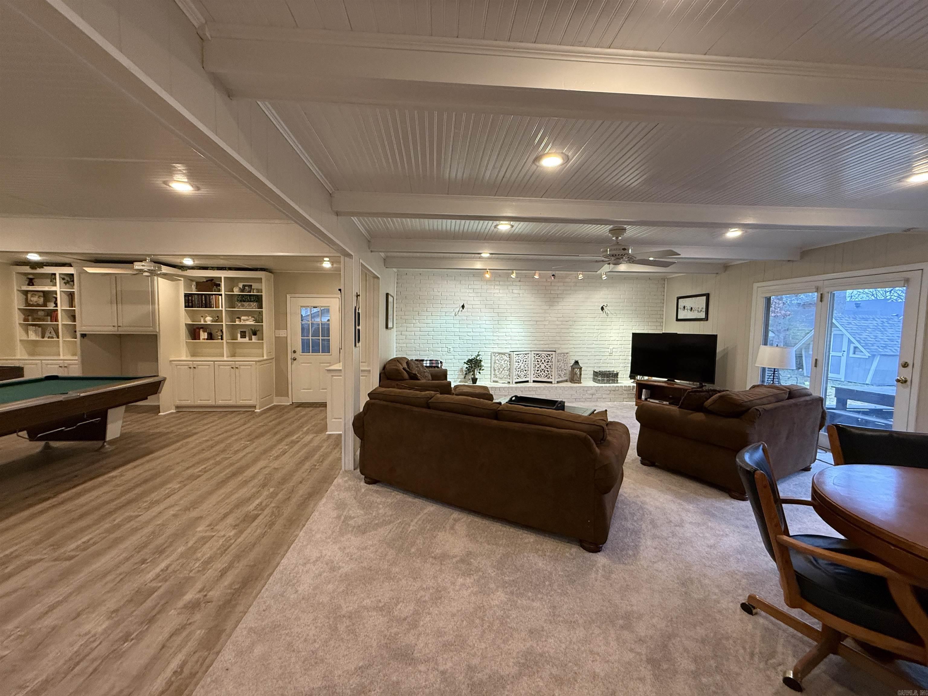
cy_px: 348
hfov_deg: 102.1
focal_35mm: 14
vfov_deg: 85.7
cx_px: 464
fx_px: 375
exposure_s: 1/60
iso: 320
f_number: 2.2
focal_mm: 2.22
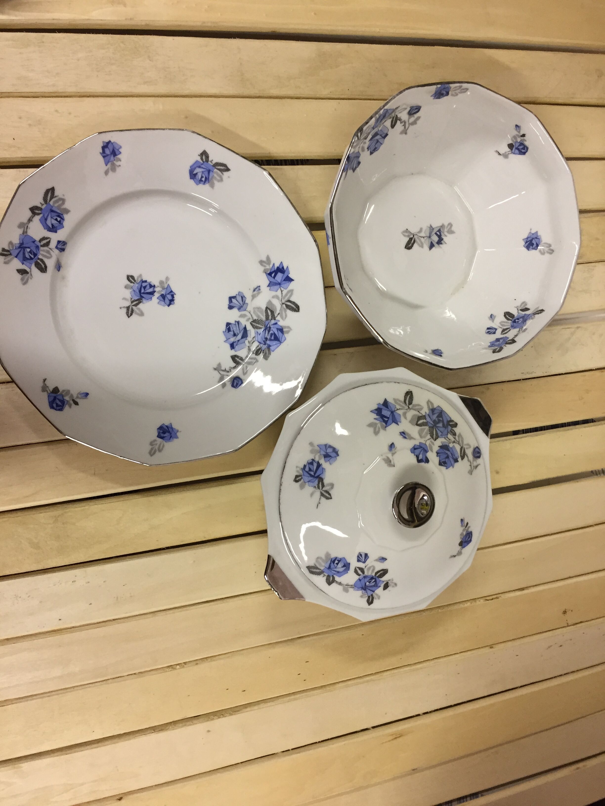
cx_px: 302
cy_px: 403
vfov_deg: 61.7
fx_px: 676
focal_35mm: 29
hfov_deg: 48.2
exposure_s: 1/33
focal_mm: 4.15
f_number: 2.2
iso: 160
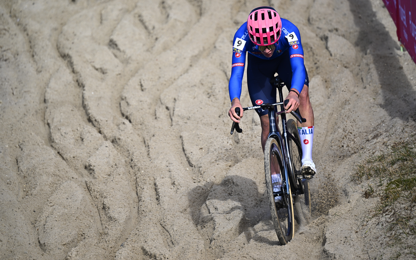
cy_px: 125
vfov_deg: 3.2
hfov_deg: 5.1
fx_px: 4626
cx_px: 208
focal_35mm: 408
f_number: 6.3
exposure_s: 1/2000
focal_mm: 400
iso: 640
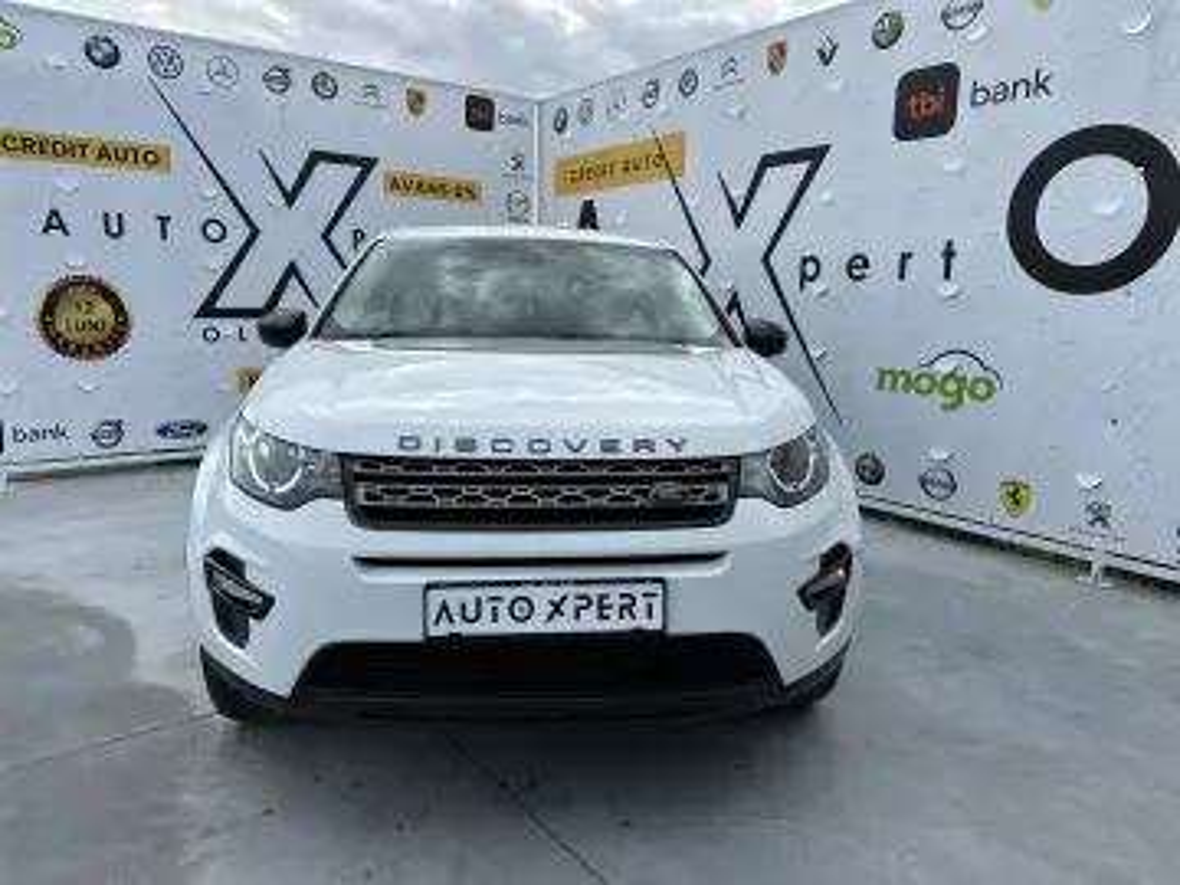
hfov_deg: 71.6
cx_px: 590
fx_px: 818
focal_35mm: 24
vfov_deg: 56.8
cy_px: 442
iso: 80
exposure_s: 1/2410
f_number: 1.78
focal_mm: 6.86
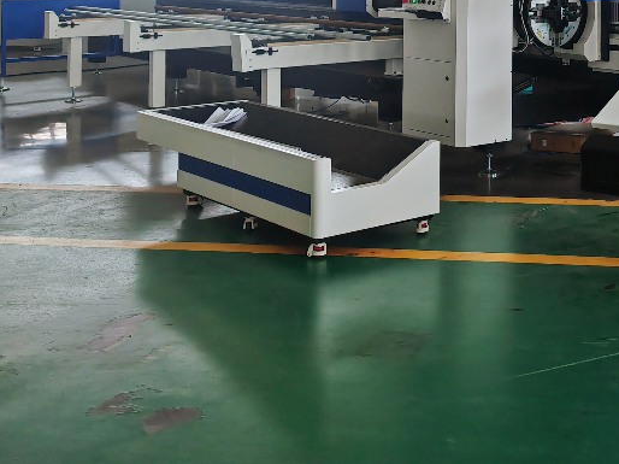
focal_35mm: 62
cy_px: -67
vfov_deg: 22.1
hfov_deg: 29.0
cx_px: 632
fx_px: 1108
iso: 50
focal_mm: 7.62
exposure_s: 1/140
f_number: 1.6
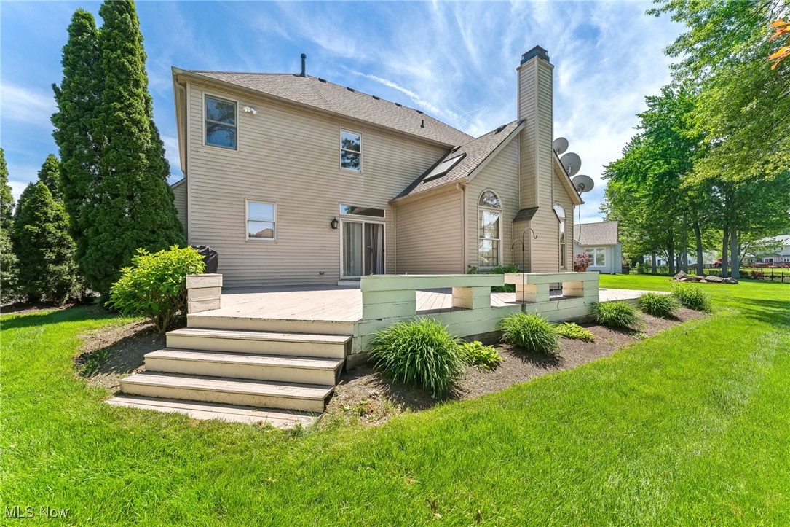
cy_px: 264
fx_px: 307
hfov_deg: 104.3
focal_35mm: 14
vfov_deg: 81.2
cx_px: 395
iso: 640
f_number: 8
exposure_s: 1/1000
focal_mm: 14
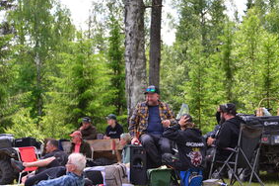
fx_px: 929
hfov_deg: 17.1
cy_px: 121
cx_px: 164
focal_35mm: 120
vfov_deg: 11.4
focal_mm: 85
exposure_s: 1/250
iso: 100
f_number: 4.5
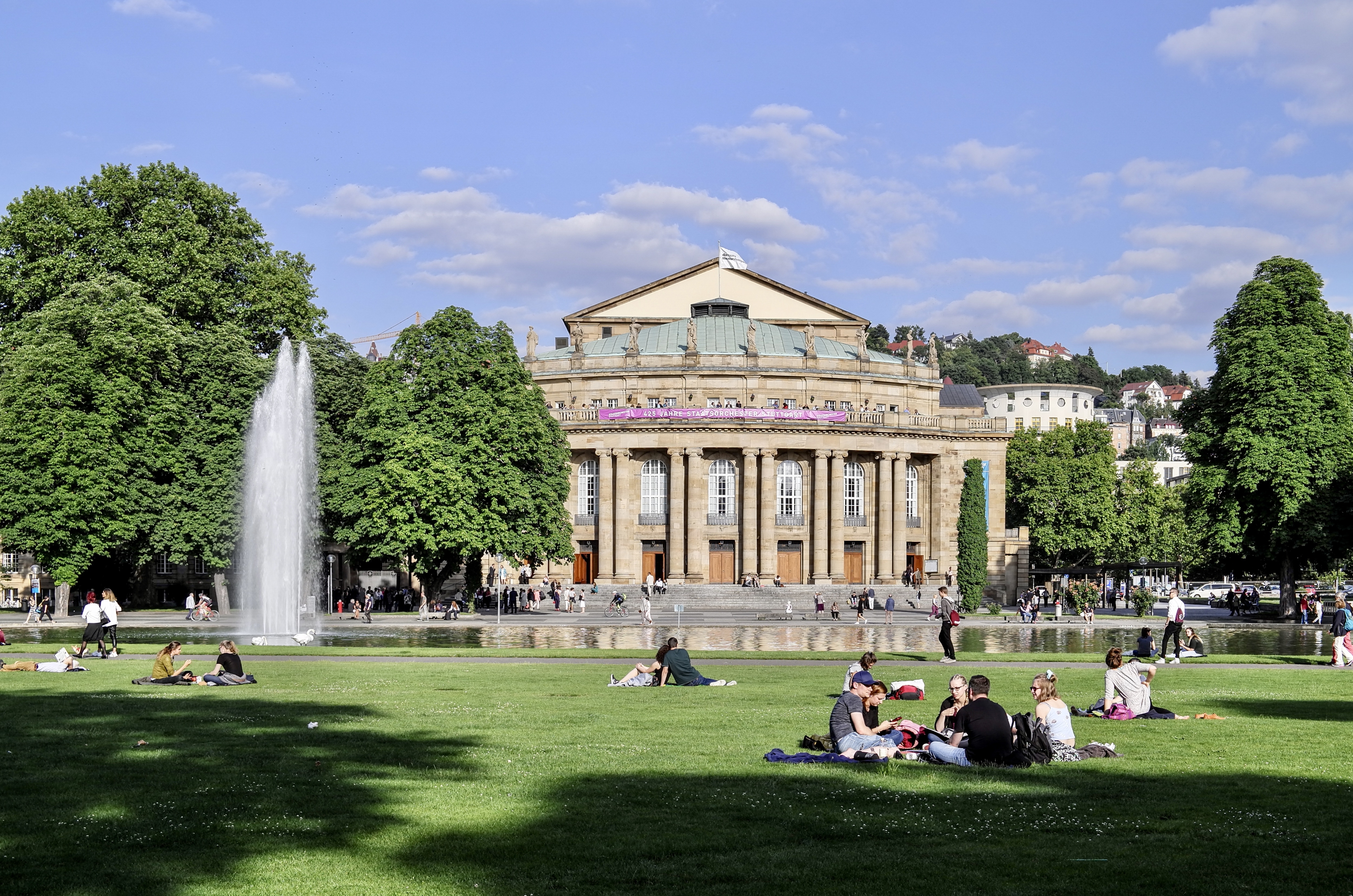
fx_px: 1763
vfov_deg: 28.5
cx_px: 676
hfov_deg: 42.0
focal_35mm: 47
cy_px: 448
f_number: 7.5
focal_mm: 31.9
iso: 100
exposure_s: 1/125
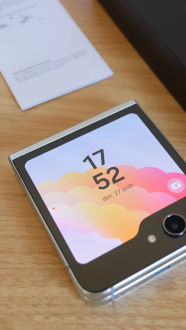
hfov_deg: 23.1
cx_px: 106
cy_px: 165
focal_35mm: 52
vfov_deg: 39.9
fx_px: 456
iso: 500
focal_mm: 16
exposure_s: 1/60
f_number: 2.8
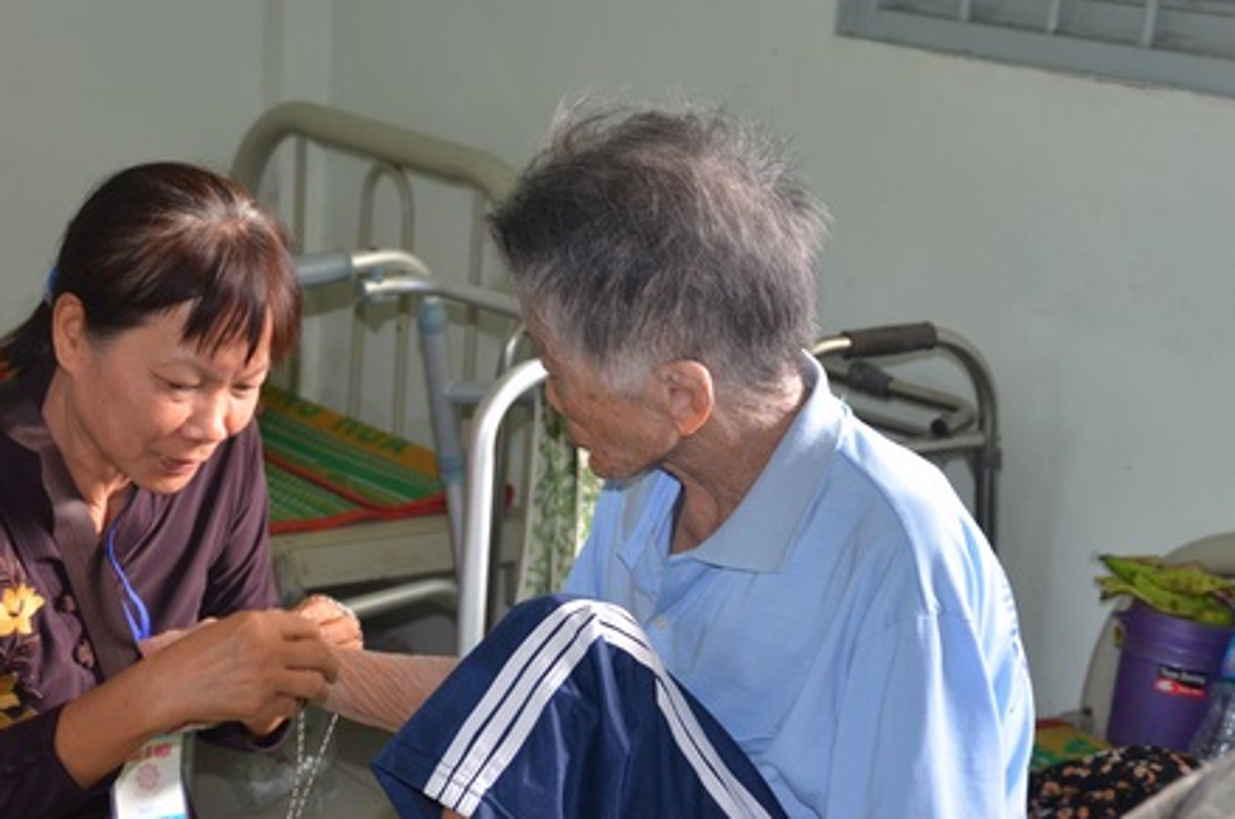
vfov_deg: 17.5
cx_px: 498
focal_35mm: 78
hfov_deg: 26.1
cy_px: 514
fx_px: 2662
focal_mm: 35
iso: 640
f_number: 4.5
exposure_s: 1/60
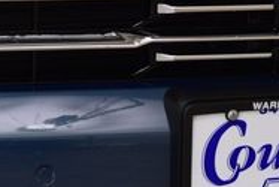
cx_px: 307
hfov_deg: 7.3
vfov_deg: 4.9
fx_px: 2185
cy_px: -76
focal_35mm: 282
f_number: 6.3
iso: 400
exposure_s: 1/15
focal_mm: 55
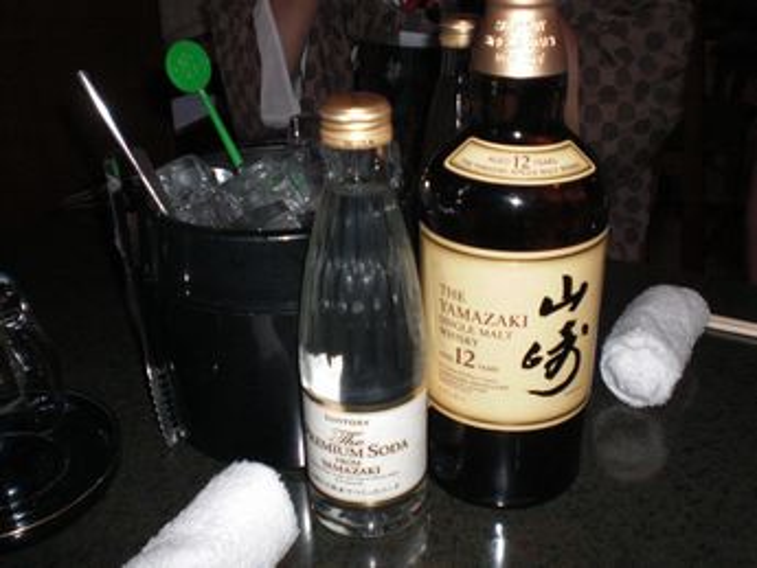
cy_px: 284
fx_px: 831
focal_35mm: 38
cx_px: 378
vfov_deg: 37.7
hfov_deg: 49.0
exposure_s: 1/60
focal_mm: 6.3
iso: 200
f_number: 3.1
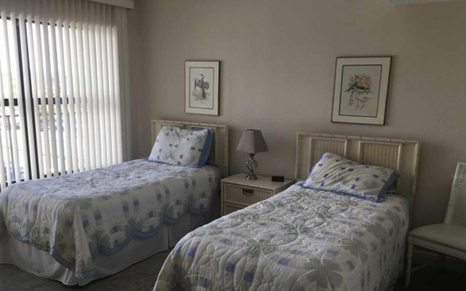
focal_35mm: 33
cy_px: 176
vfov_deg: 38.2
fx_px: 419
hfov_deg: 58.1
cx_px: 231
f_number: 2.2
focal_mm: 4.15
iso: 25
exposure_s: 1/60
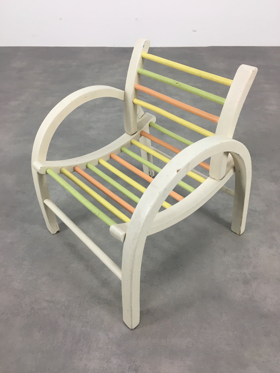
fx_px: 313
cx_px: 140
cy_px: 186
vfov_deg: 61.7
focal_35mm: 29
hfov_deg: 48.2
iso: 32
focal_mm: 4.15
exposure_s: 1/33
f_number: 2.2
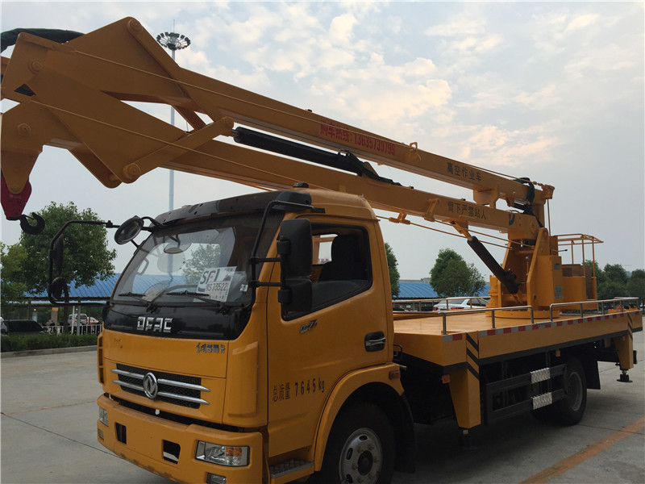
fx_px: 540
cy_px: 242
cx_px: 322
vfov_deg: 48.2
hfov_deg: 61.7
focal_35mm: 29
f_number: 2.2
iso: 32
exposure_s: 1/338
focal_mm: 4.15
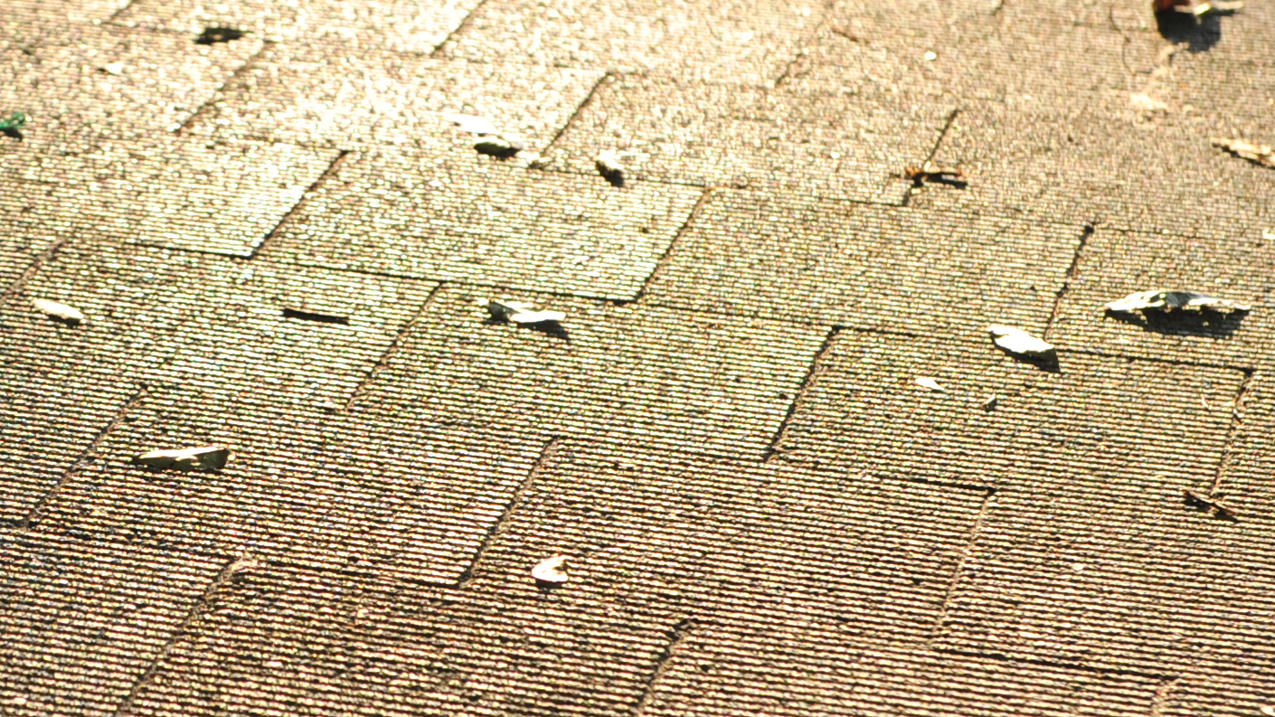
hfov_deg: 13.5
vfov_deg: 7.7
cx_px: 52
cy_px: 311
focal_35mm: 158
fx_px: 5341
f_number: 4
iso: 400
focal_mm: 50
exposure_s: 1/100
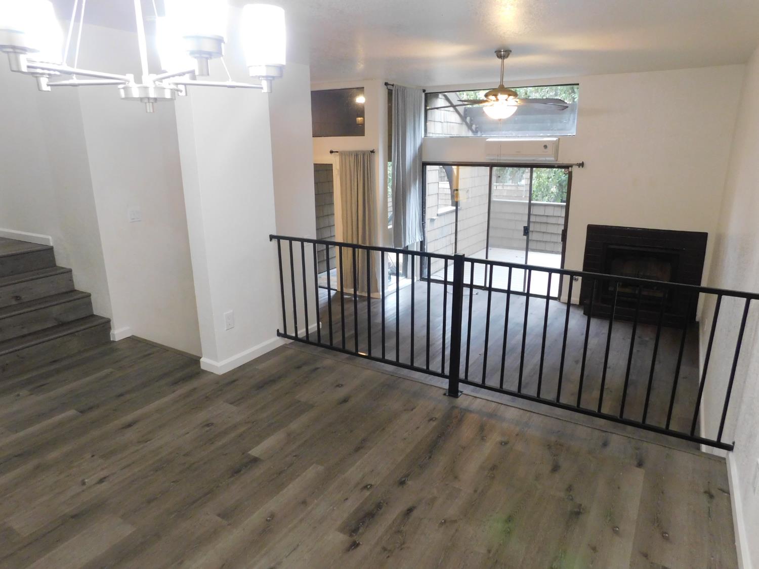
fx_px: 504
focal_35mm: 23
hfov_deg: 73.9
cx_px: 380
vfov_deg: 58.9
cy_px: 284
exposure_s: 1/30
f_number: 3
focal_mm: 4
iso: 400
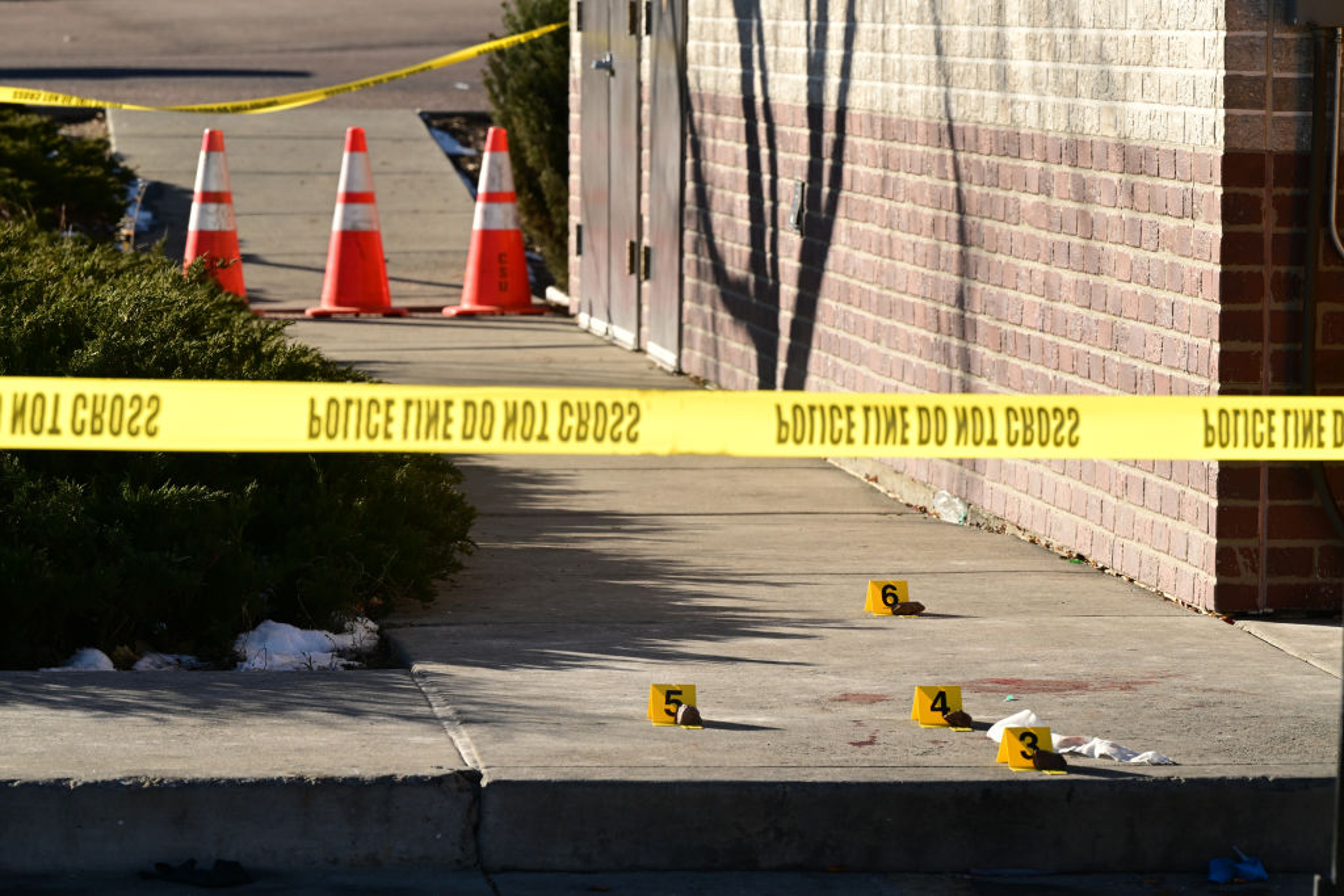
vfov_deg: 7.2
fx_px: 7094
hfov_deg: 10.8
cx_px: 672
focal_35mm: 190
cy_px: 448
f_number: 11
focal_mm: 190
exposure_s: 1/400
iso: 400
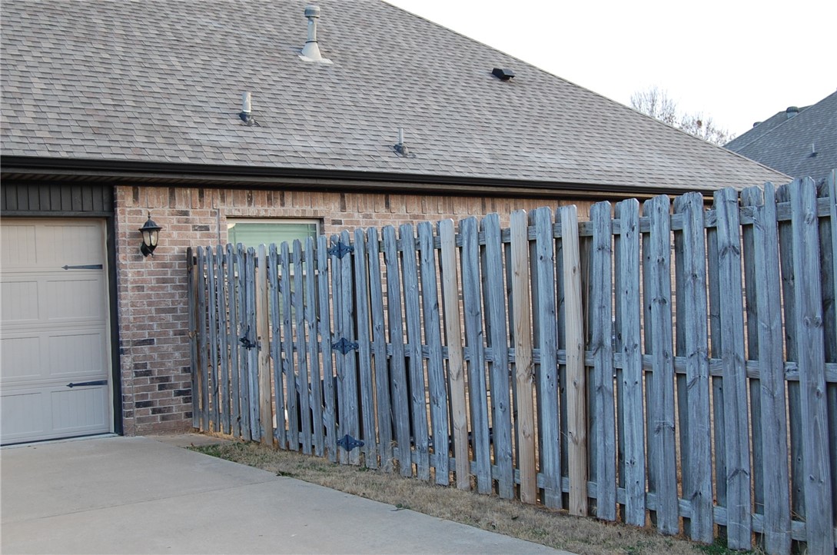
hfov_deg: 43.7
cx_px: 418
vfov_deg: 29.8
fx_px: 1044
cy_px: 278
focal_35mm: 45
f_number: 8
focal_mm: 30
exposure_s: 1/60
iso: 360
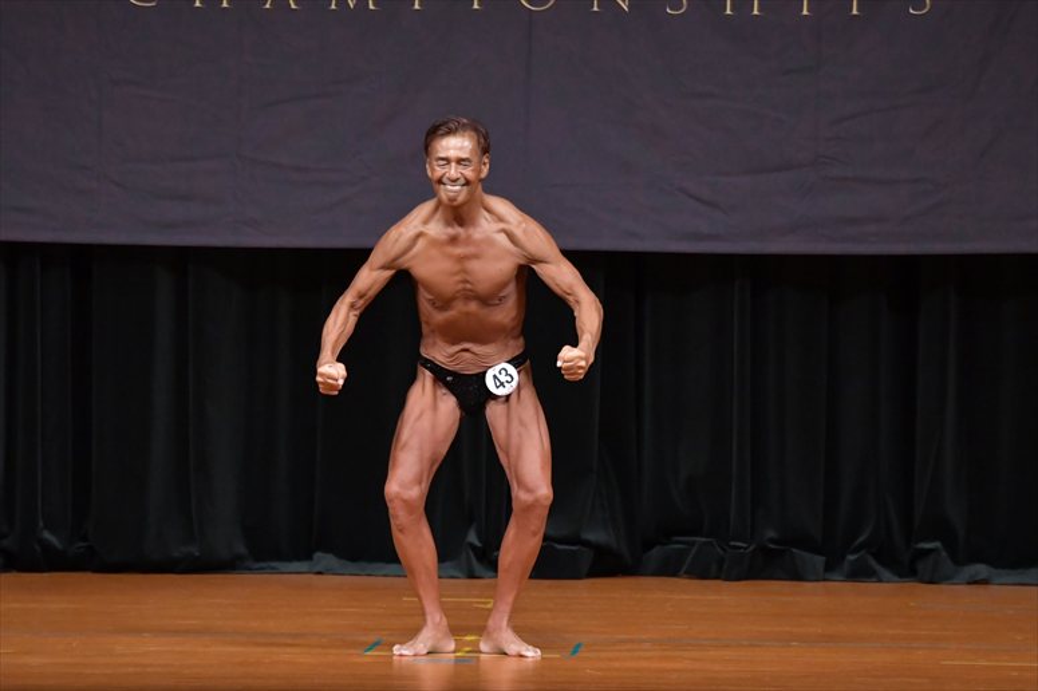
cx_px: 519
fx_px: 7781
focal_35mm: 270
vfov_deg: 5.1
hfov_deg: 7.6
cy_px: 346
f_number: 5.6
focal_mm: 180
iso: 5000
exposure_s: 1/400
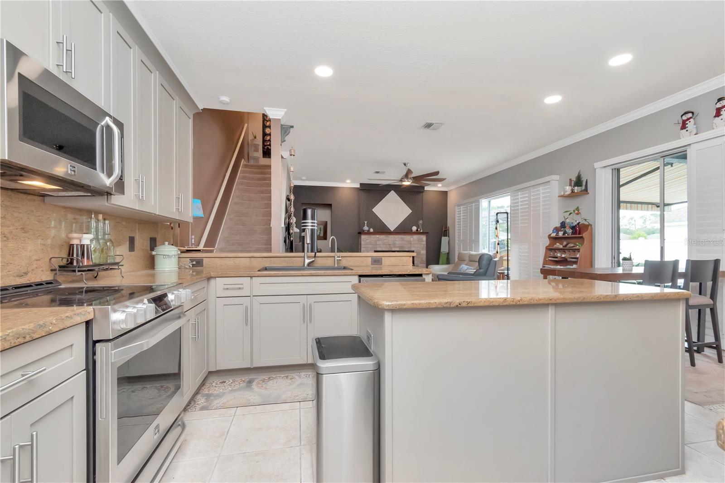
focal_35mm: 15
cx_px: 362
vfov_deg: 77.3
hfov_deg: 100.4
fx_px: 302
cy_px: 242
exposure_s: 1/100
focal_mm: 10
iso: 500
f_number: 9
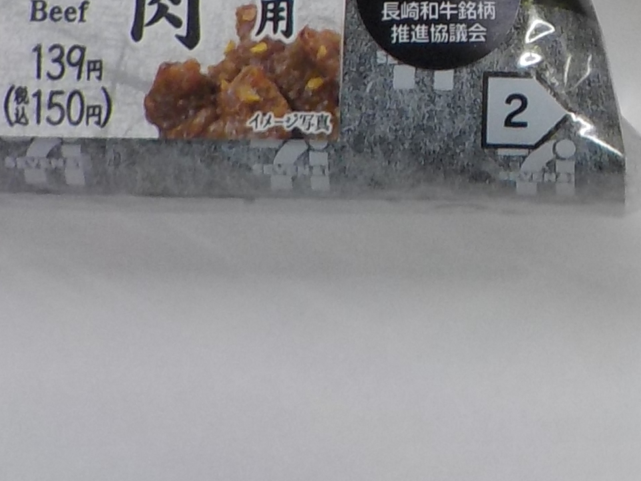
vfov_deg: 11.0
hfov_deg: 14.9
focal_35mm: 130
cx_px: 663
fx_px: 2407
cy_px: -208
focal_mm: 4.1
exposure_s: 1/50
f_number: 3.3
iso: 125
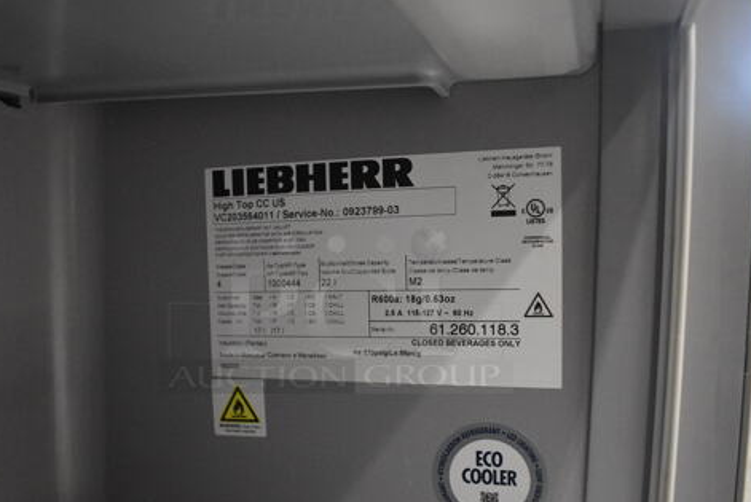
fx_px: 731
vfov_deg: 37.7
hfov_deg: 54.3
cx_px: 336
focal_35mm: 35
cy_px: 309
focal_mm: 18
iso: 3600
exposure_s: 1/125
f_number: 3.5
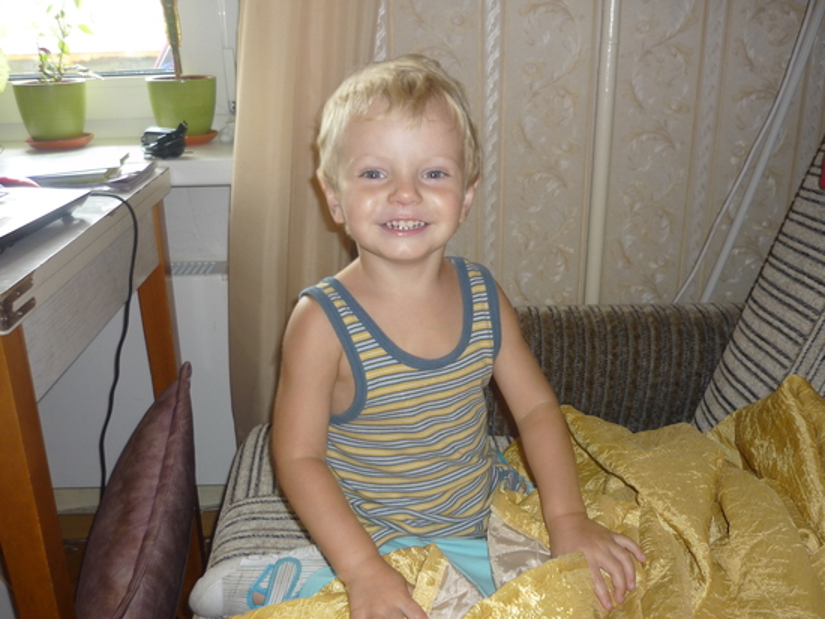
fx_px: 787
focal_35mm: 33
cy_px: 310
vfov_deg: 43.0
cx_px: 412
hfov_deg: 55.3
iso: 100
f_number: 2.8
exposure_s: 1/8
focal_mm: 5.5
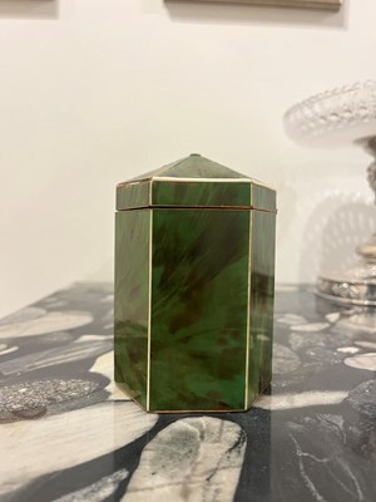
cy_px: 251
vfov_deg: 67.3
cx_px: 188
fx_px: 377
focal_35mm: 26
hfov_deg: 53.1
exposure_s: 1/50
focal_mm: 5.1
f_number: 1.6
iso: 500
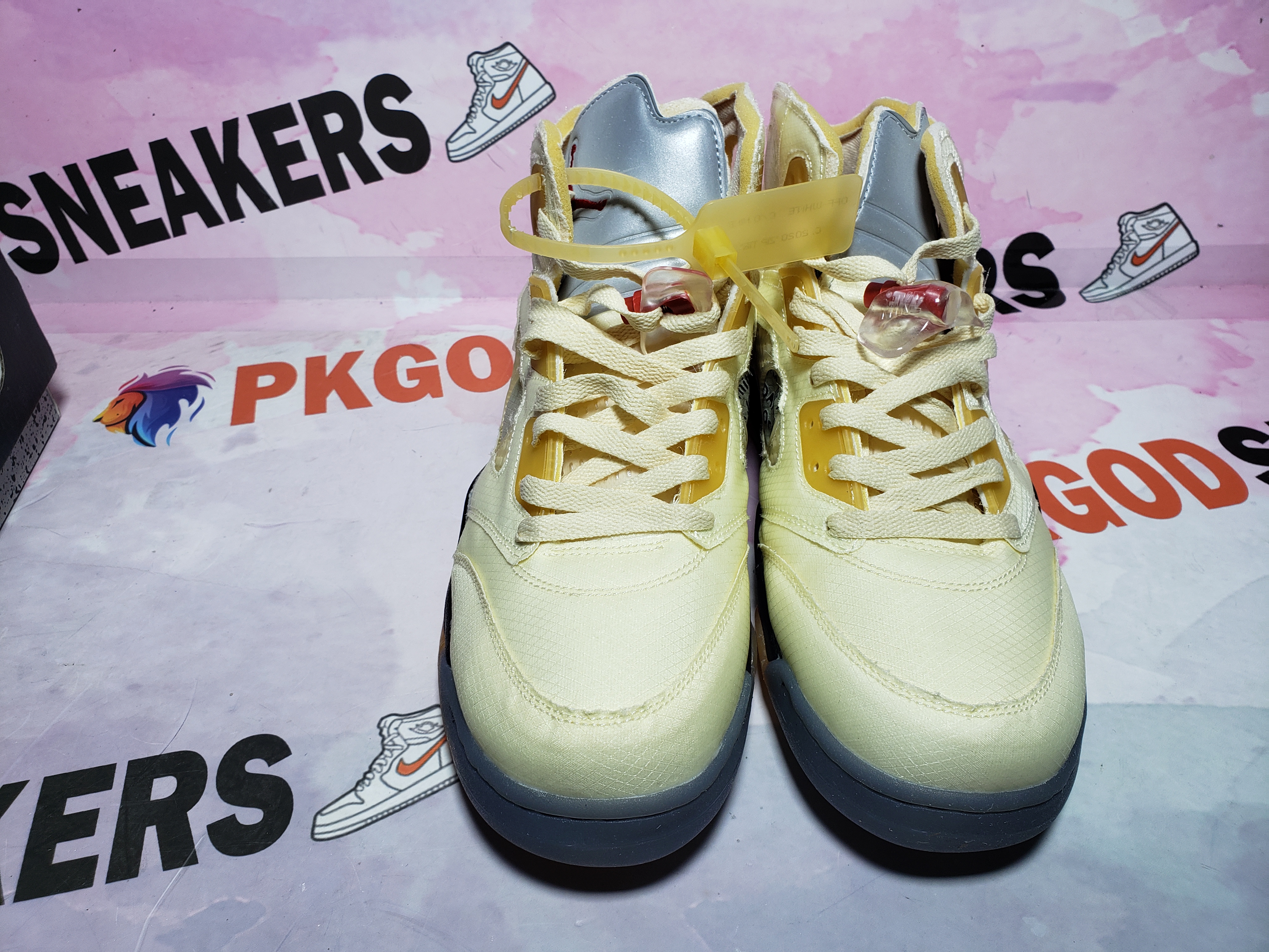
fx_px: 953
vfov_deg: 53.1
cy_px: 476
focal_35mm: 26
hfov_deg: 67.3
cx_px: 634
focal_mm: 4.3
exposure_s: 1/278
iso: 50
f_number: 2.4
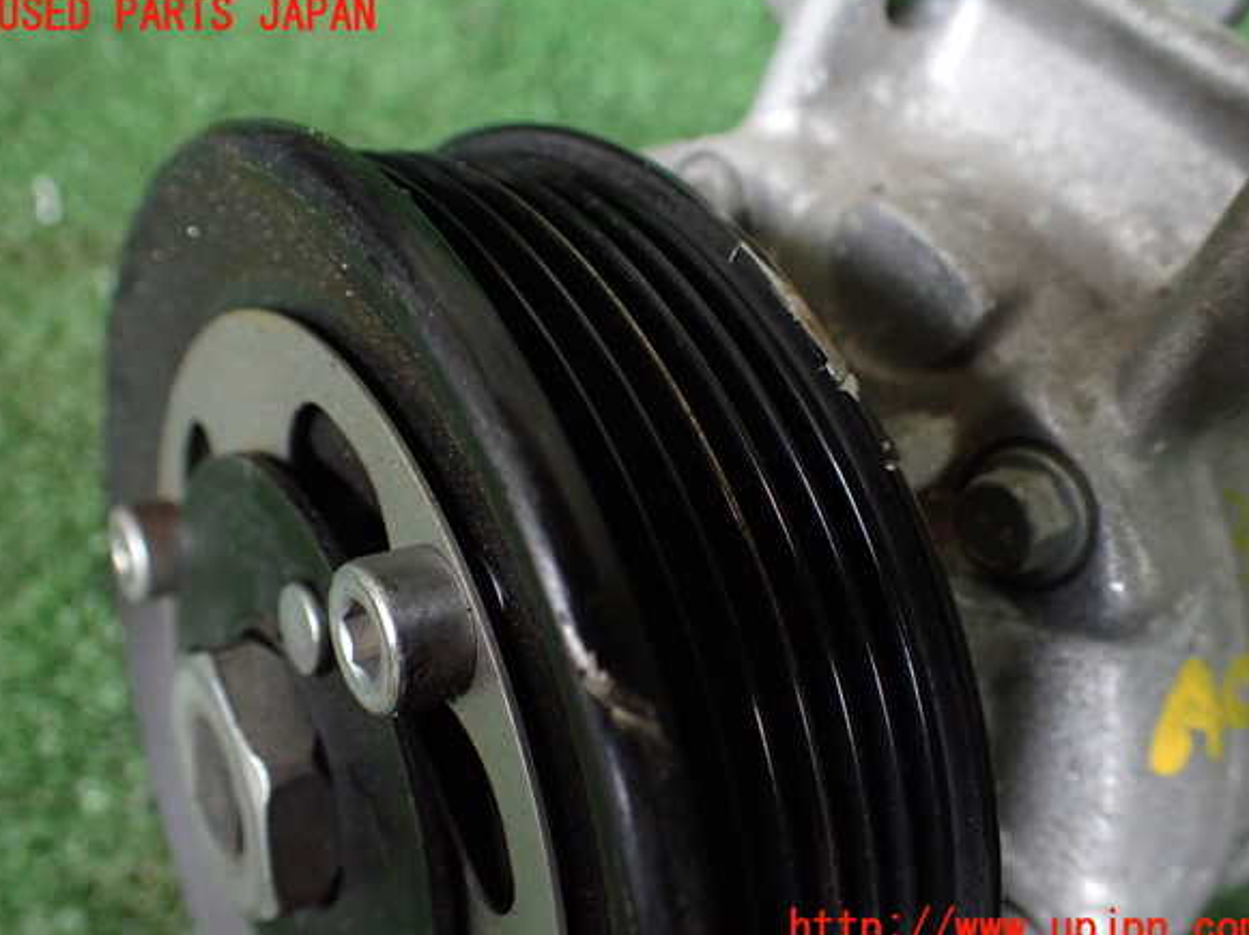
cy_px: 473
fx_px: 1118
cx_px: 630
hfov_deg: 58.4
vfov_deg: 45.4
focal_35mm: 31
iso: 640
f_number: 2.3
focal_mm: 5.4
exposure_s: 1/125
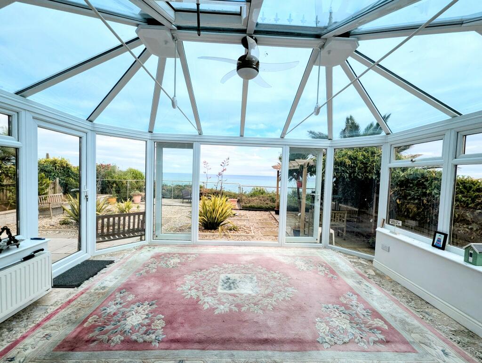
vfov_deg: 90.1
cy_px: 182
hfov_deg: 106.1
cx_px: 241
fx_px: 181
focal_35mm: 13
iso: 44
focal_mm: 1.95
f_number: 2.2
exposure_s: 1/1168
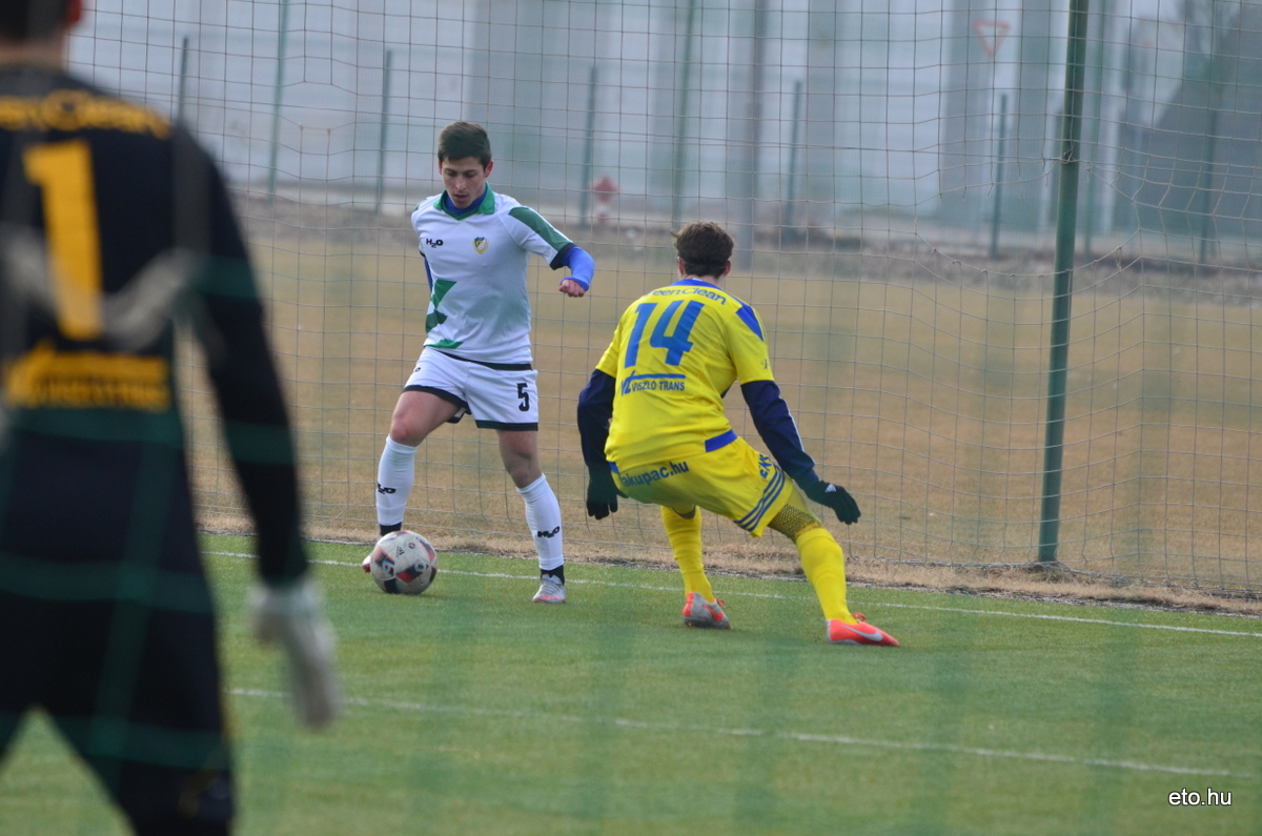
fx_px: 14169
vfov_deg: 3.4
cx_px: 631
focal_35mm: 405
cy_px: 418
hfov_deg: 5.1
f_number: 5.6
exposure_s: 1/1250
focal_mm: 270
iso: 800
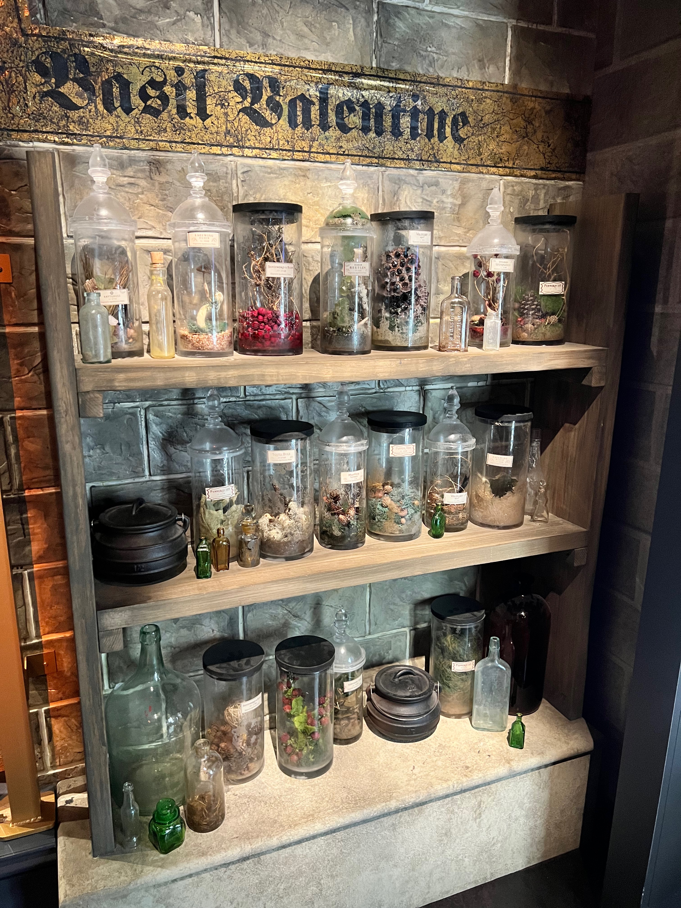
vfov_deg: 67.3
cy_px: 454
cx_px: 340
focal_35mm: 26
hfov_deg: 53.1
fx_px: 682
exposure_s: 1/33
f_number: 1.5
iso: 400
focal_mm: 5.7
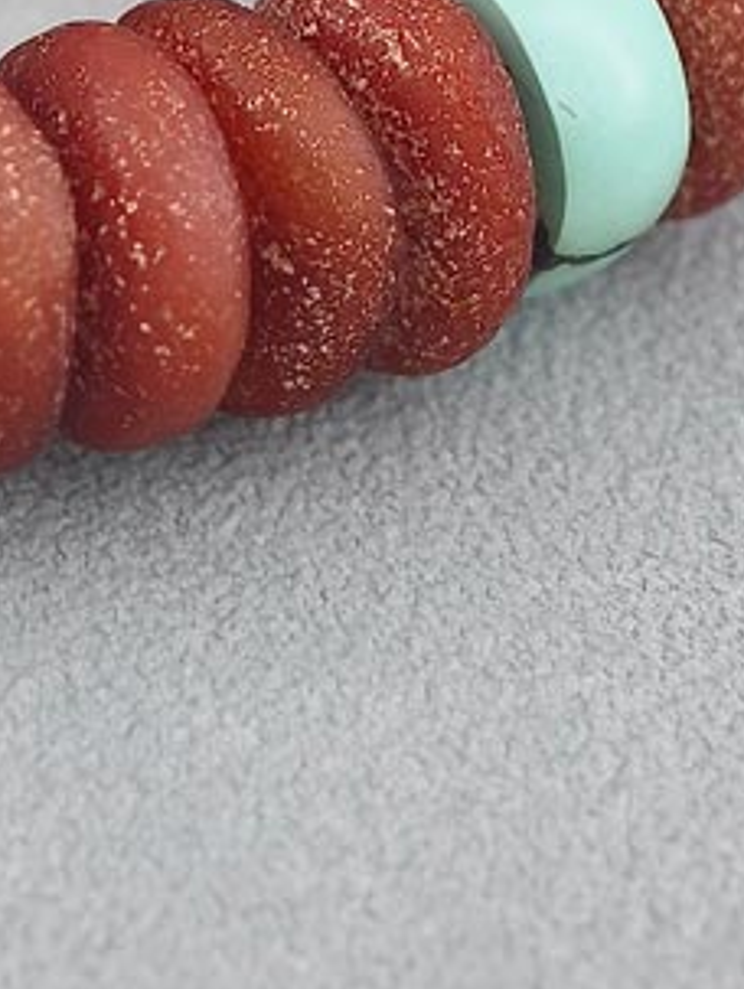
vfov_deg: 6.0
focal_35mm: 323
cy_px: -641
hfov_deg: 4.6
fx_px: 9237
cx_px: -65
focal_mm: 22.48
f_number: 2.67
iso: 125
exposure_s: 1/160
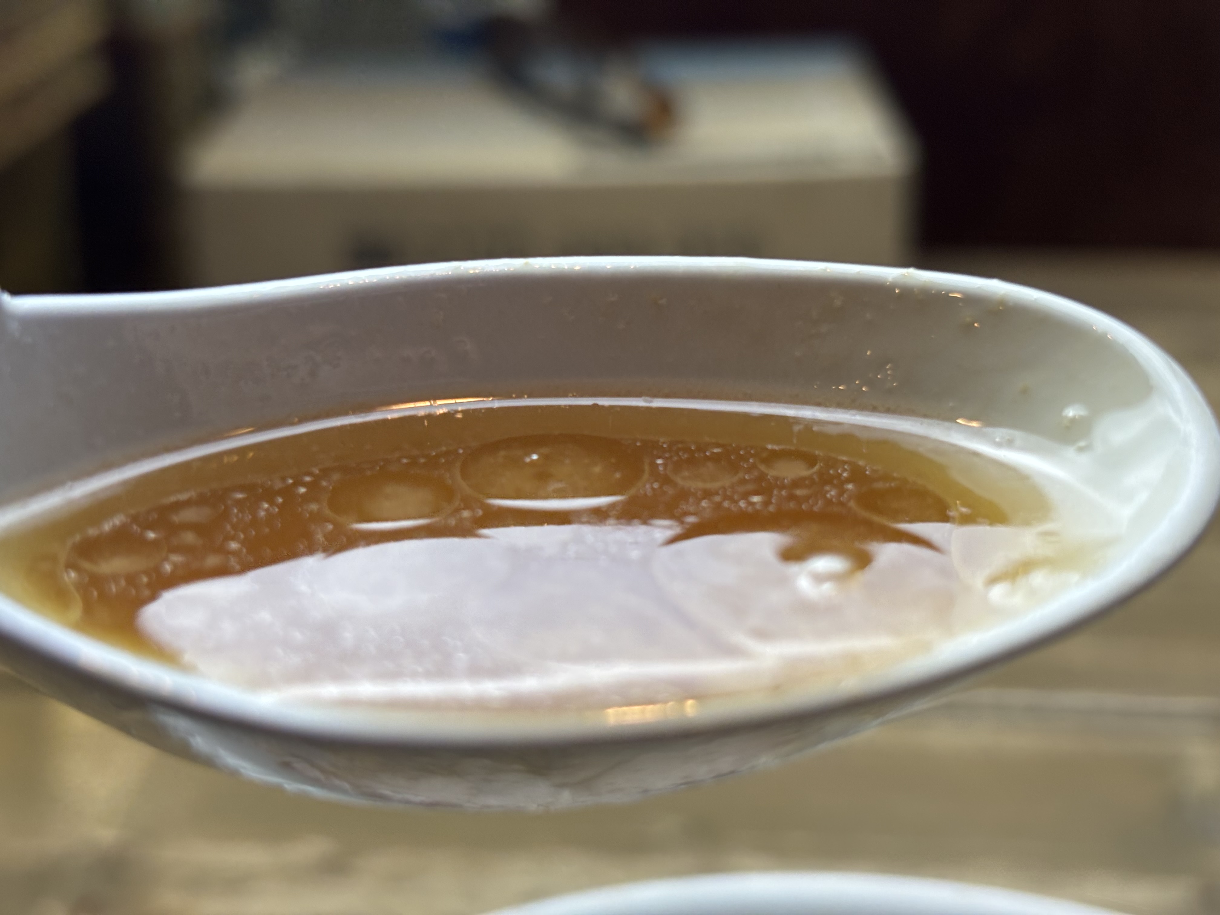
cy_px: 458
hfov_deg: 36.8
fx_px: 1833
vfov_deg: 28.0
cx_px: 610
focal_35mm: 52
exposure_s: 1/100
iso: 64
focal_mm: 5.96
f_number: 1.6
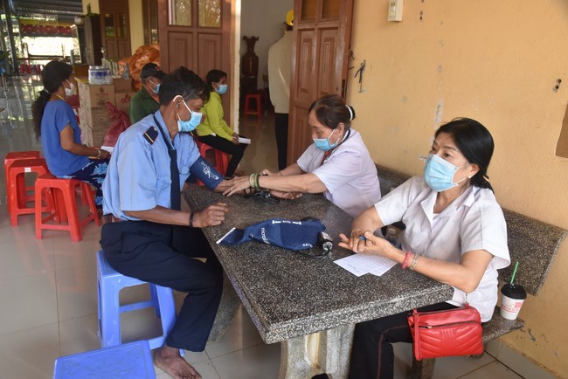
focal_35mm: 28
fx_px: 442
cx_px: 284
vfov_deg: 46.4
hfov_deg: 65.4
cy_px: 190
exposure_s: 1/200
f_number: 7.1
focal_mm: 28
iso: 2000
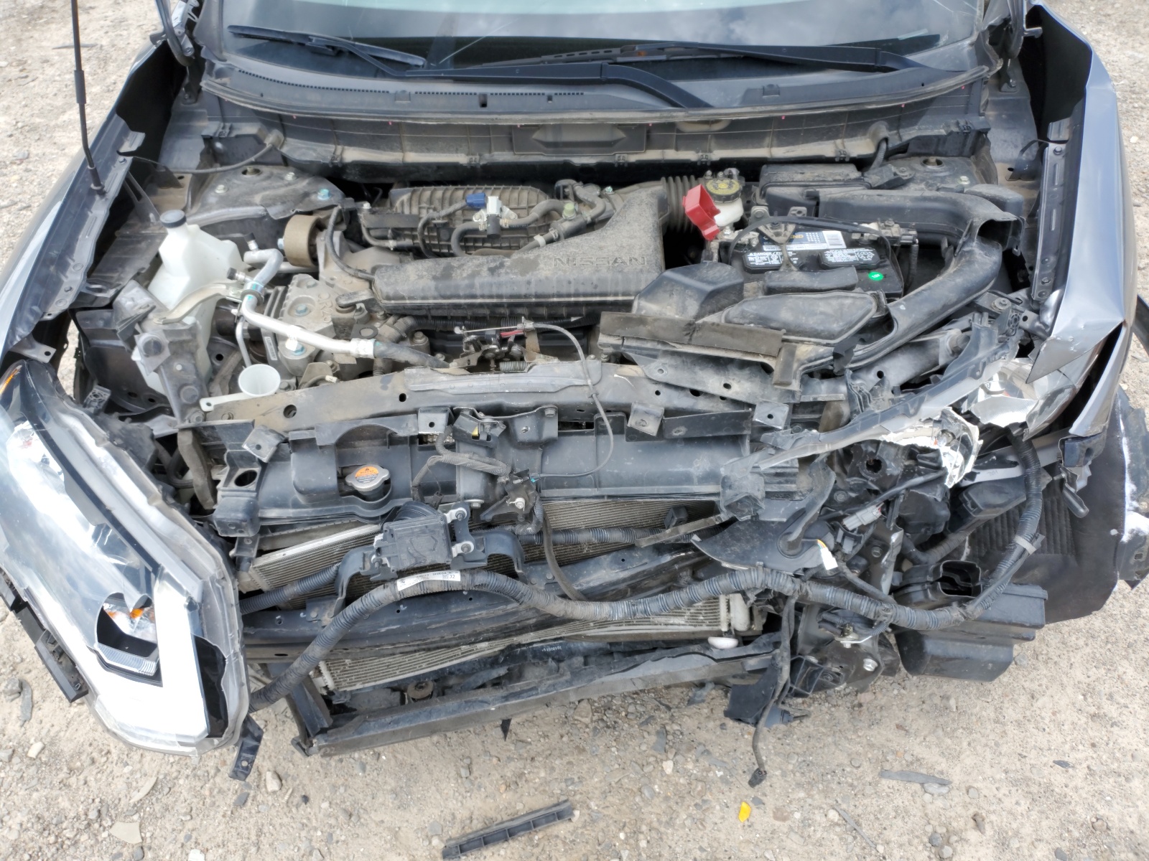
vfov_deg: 53.1
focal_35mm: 26
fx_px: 863
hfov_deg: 67.3
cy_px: 430
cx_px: 574
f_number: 1.5
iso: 50
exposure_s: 1/714
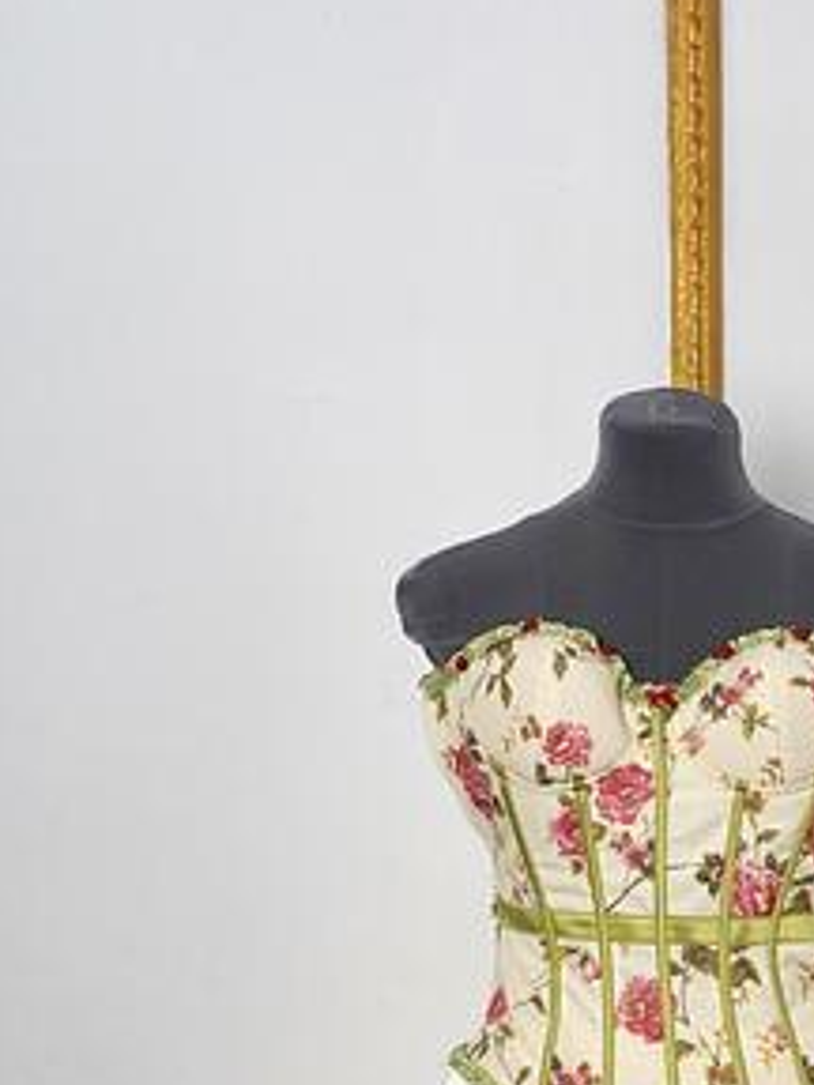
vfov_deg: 19.4
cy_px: 1247
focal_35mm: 96
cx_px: 929
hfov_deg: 15.0
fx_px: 3010
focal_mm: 36
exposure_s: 1/160
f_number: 5
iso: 1250
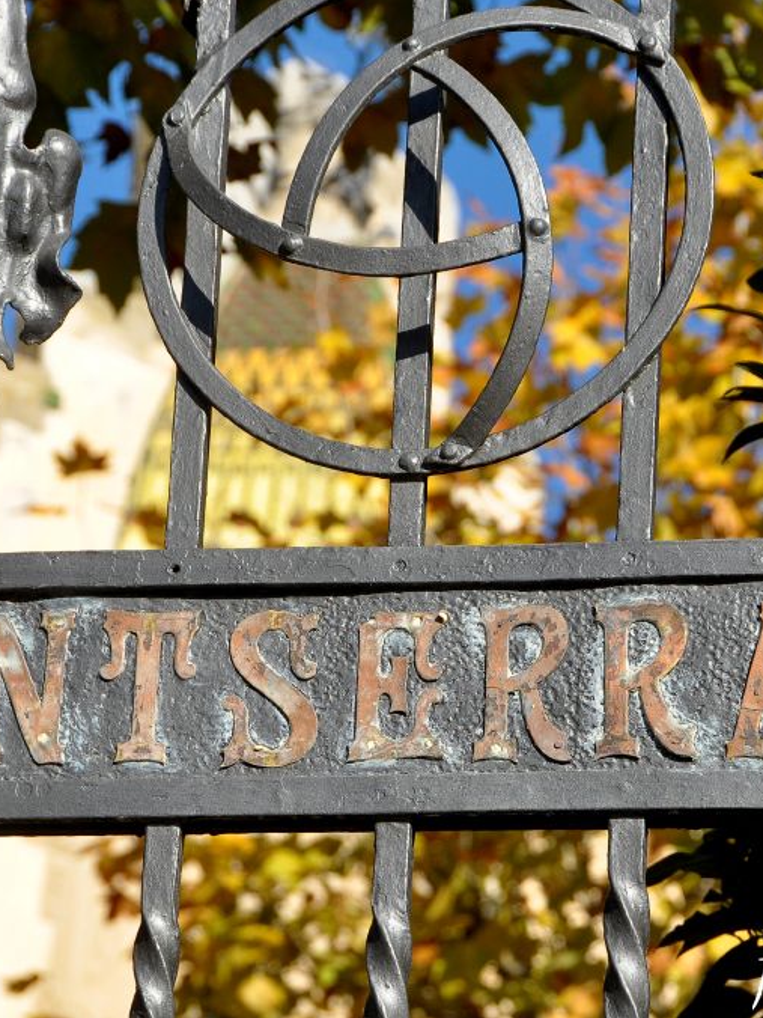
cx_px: 412
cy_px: 507
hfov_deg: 9.1
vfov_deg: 12.1
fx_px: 4812
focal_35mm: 164
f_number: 7.1
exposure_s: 1/1250
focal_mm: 75
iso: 500
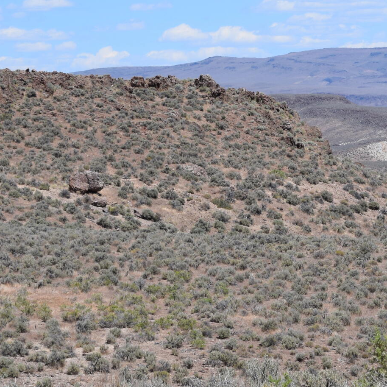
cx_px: 552
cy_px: 338
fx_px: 2914
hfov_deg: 7.5
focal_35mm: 230
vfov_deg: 7.6
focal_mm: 55
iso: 200
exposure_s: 1/500
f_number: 11
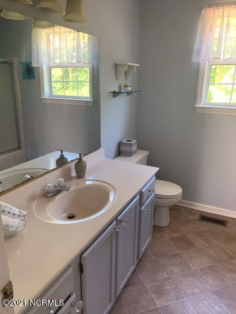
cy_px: 157
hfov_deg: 53.1
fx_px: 236
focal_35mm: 26
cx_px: 118
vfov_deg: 67.3
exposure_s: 1/60
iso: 125
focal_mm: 4.25
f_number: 1.8
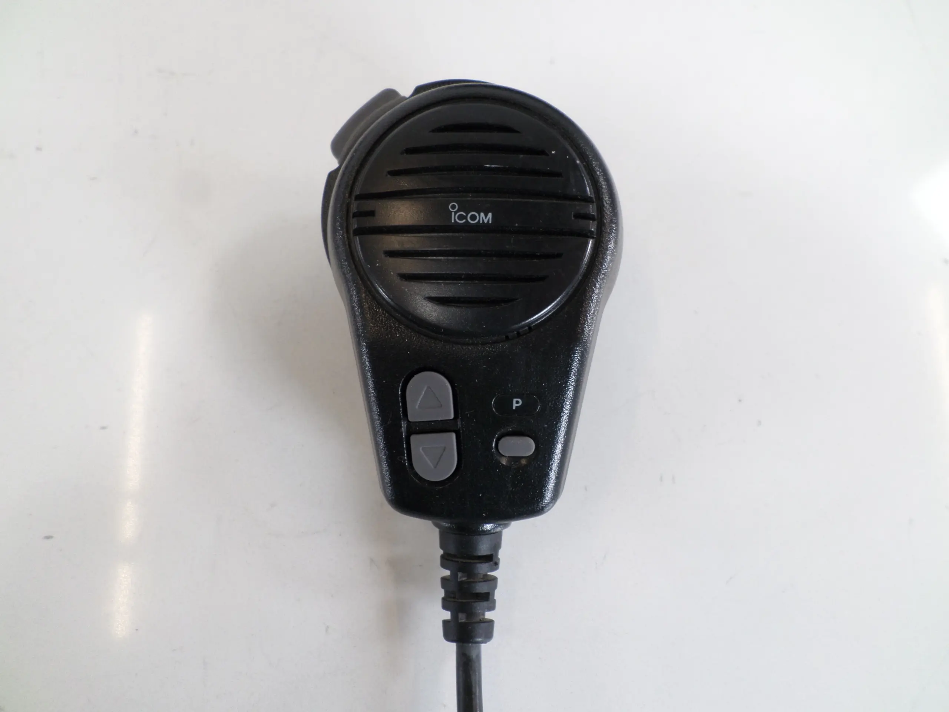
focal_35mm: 25
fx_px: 685
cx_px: 474
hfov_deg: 69.4
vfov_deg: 54.9
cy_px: 356
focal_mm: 4.5
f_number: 2.5
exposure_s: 1/60
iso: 80
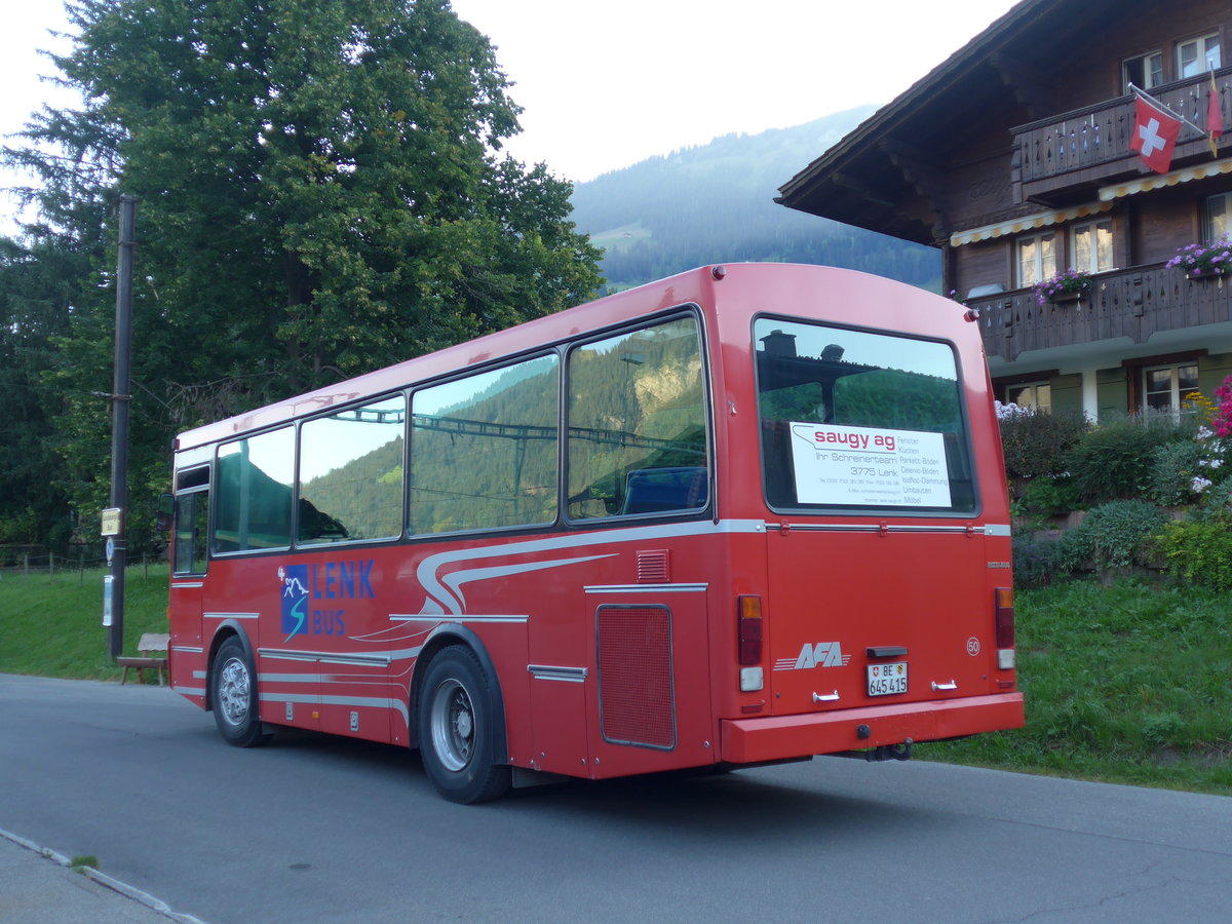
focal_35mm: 39
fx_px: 1388
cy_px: 462
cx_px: 616
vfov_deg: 36.8
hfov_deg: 47.9
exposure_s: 1/125
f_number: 2.5
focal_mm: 8
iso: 80
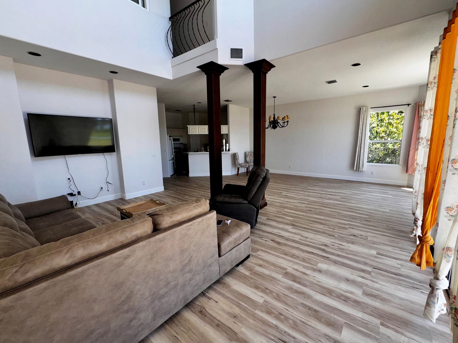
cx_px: 240
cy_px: 171
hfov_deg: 98.1
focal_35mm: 15
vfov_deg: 81.8
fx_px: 198
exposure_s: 1/190
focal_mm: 2.22
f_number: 2.2
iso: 32
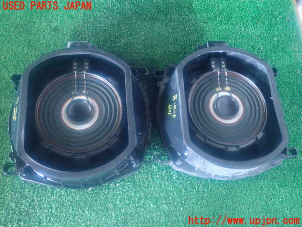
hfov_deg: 60.0
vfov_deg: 46.8
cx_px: 151
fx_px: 262
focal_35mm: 30
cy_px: 114
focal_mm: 5.5
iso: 800
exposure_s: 1/13
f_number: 2.3
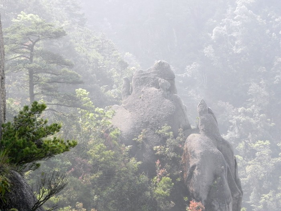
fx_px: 1047
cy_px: 106
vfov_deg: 11.5
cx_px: 140
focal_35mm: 129
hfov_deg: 15.3
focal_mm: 23
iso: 160
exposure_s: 1/242
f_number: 5
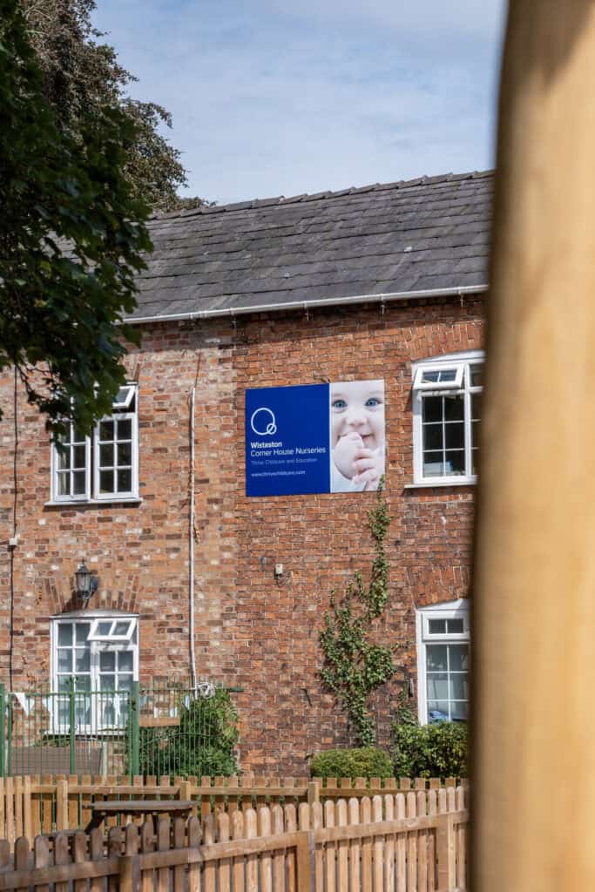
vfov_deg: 24.2
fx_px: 2082
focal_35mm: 84
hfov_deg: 16.3
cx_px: 298
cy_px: 446
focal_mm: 56
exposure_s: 1/2000
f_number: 5.6
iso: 320
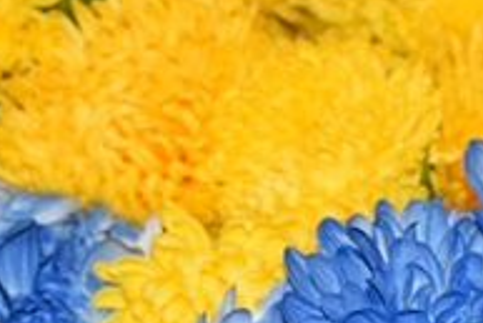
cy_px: 479
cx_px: 226
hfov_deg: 10.0
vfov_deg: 6.6
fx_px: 2752
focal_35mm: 205
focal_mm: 35
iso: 4000
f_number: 4.2
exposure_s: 1/60
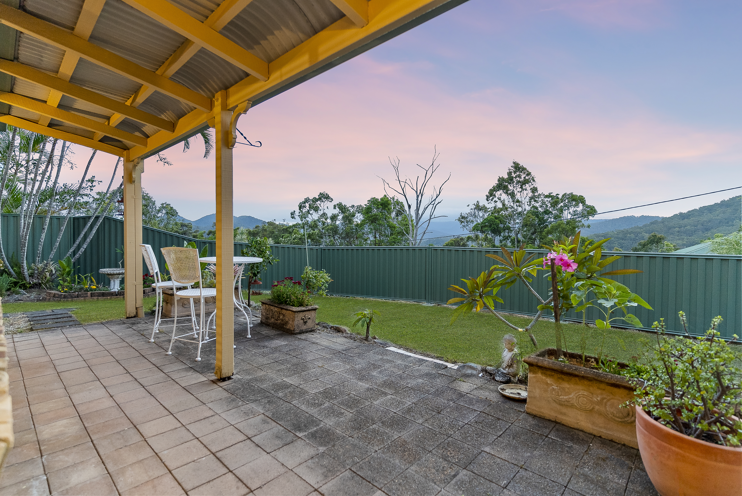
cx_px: 371
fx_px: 351
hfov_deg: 93.2
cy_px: 248
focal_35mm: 17
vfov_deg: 70.5
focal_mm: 17
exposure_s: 1/30
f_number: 2.8
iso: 500
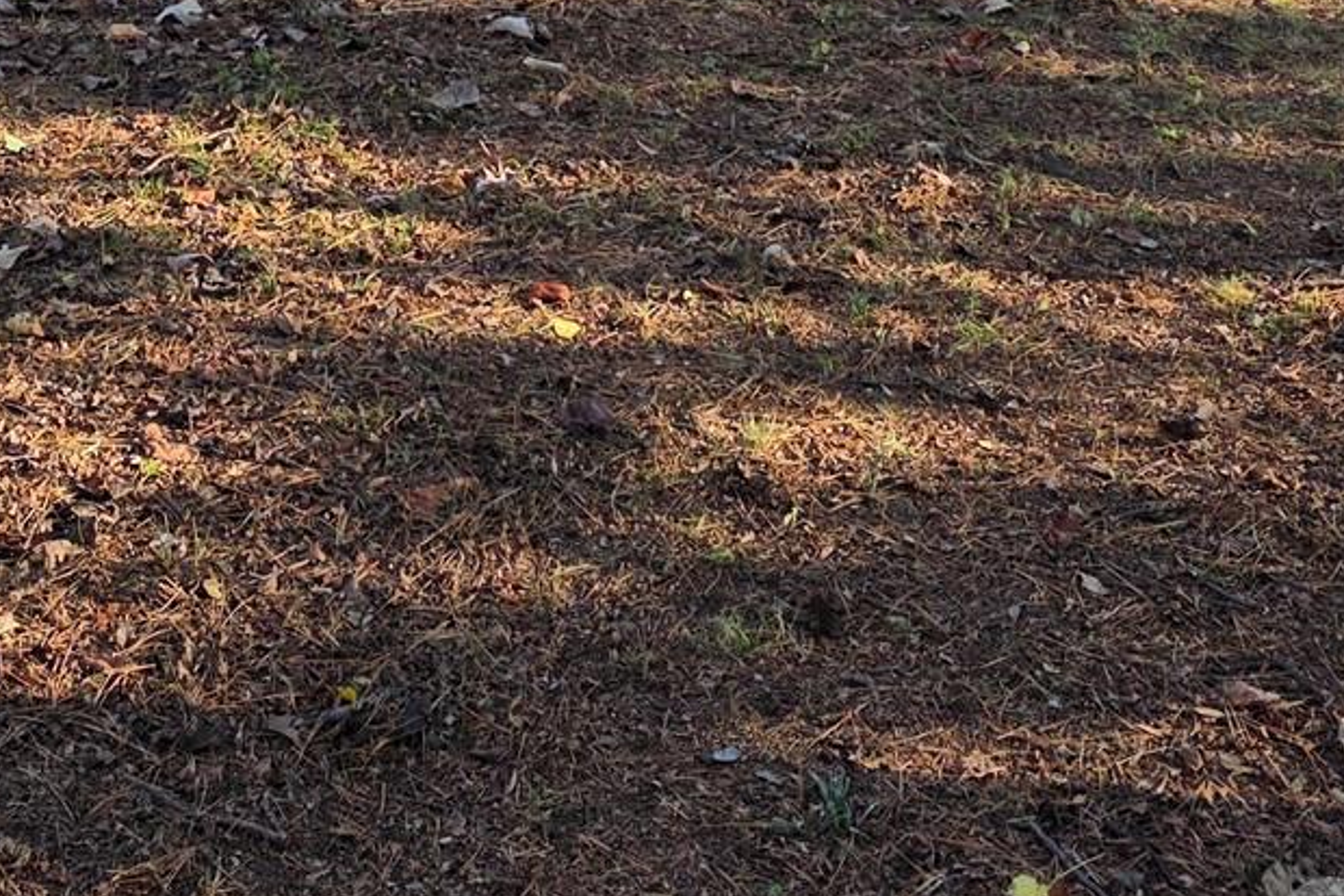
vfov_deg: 15.5
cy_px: -551
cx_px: 286
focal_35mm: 79
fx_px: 2948
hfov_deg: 25.3
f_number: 1.7
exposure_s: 1/359
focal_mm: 6.3
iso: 32
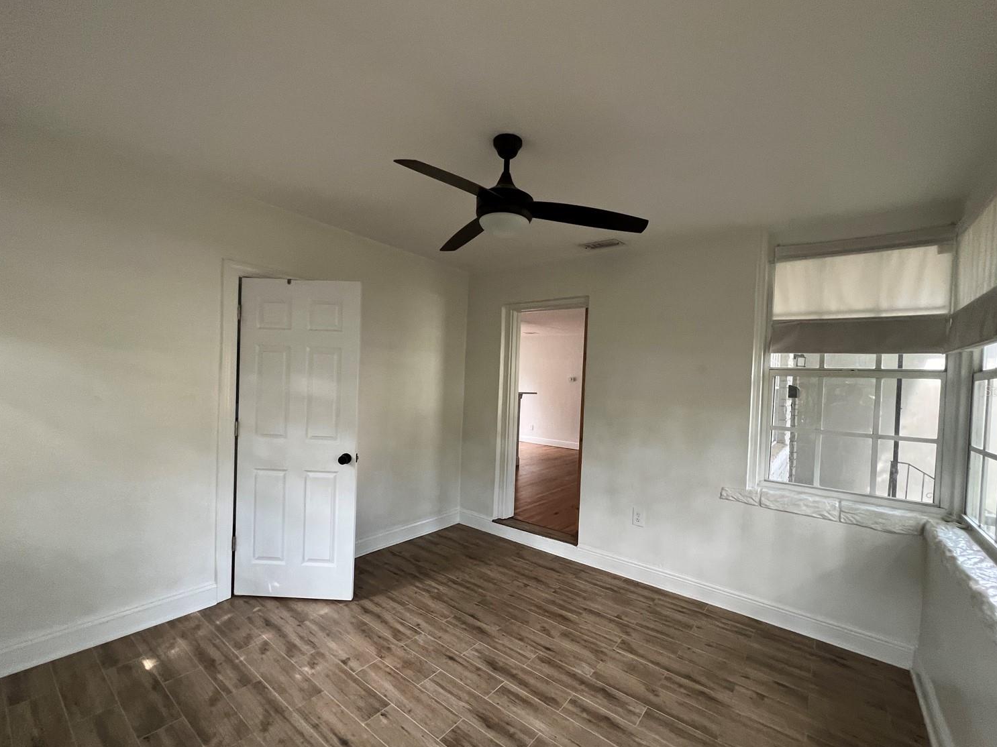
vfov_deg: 85.6
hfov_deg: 102.1
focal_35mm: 14
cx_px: 511
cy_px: 390
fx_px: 403
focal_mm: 1.57
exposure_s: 1/99
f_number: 1.8
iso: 200
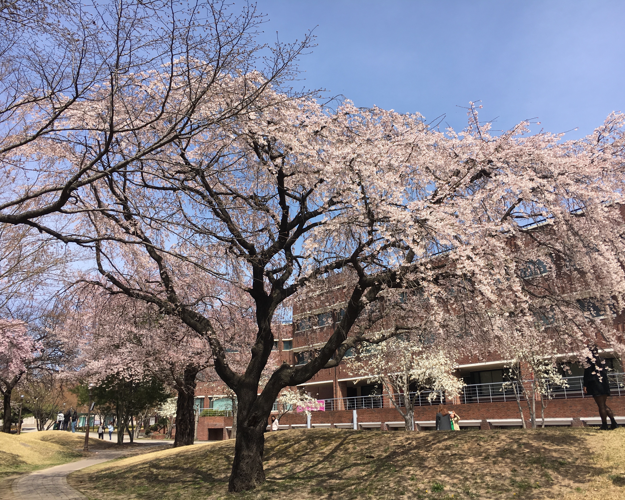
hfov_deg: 57.1
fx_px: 573
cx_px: 331
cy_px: 254
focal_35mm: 31
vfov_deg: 47.1
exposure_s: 1/1183
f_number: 2.2
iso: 25
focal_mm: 4.15
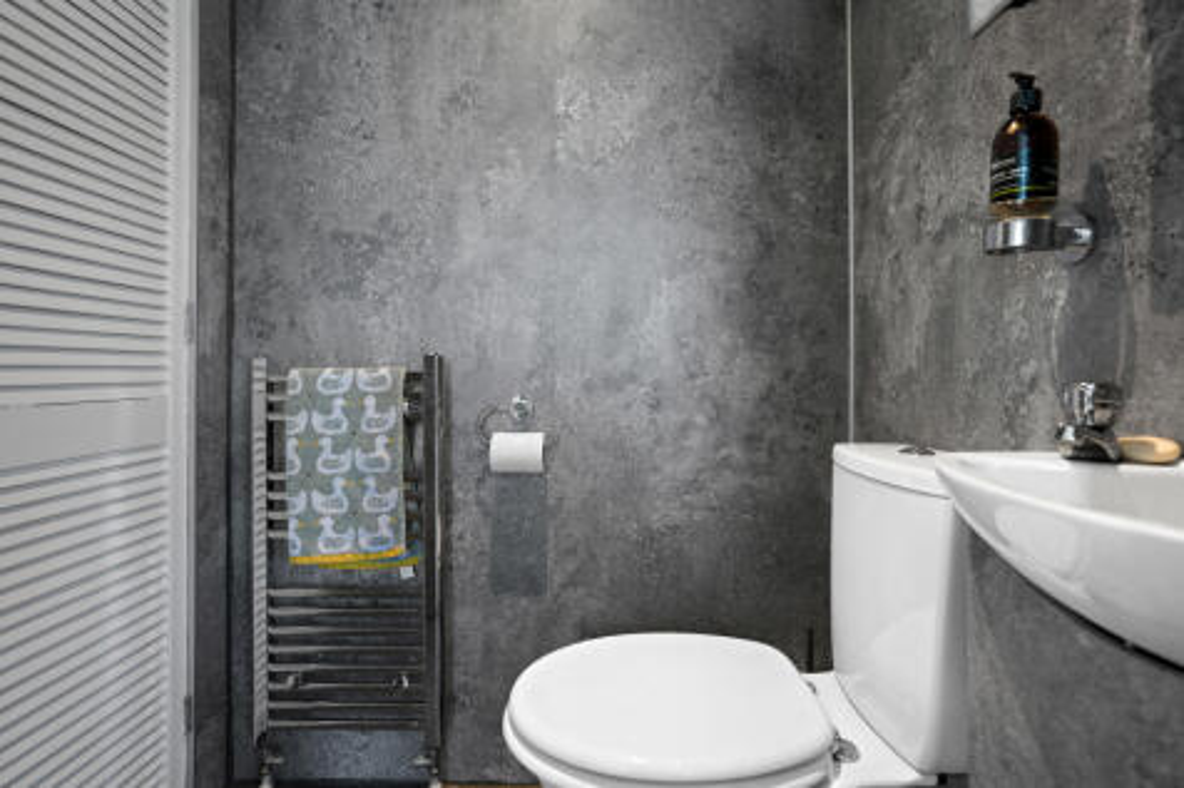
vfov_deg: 70.4
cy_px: 394
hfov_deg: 93.3
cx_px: 592
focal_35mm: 17
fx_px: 559
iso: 100
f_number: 4
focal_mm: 17
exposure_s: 1/6
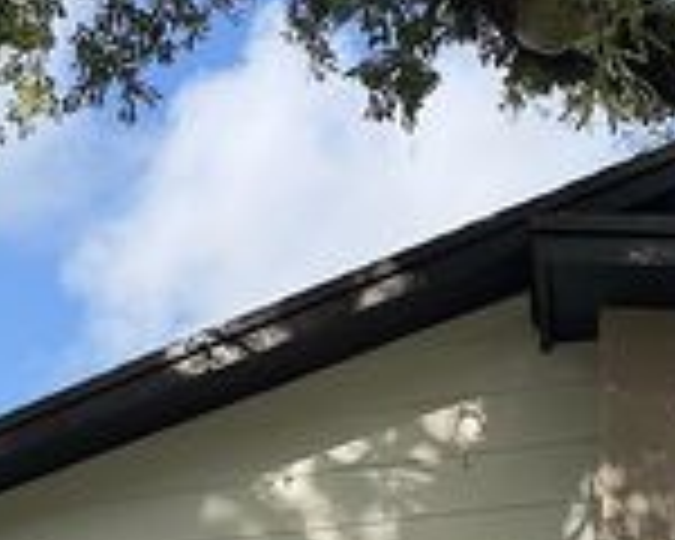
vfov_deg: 17.7
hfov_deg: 21.2
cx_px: -297
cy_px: 803
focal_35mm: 78
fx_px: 1558
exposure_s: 1/1901
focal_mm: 6.76
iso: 100
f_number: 1.78
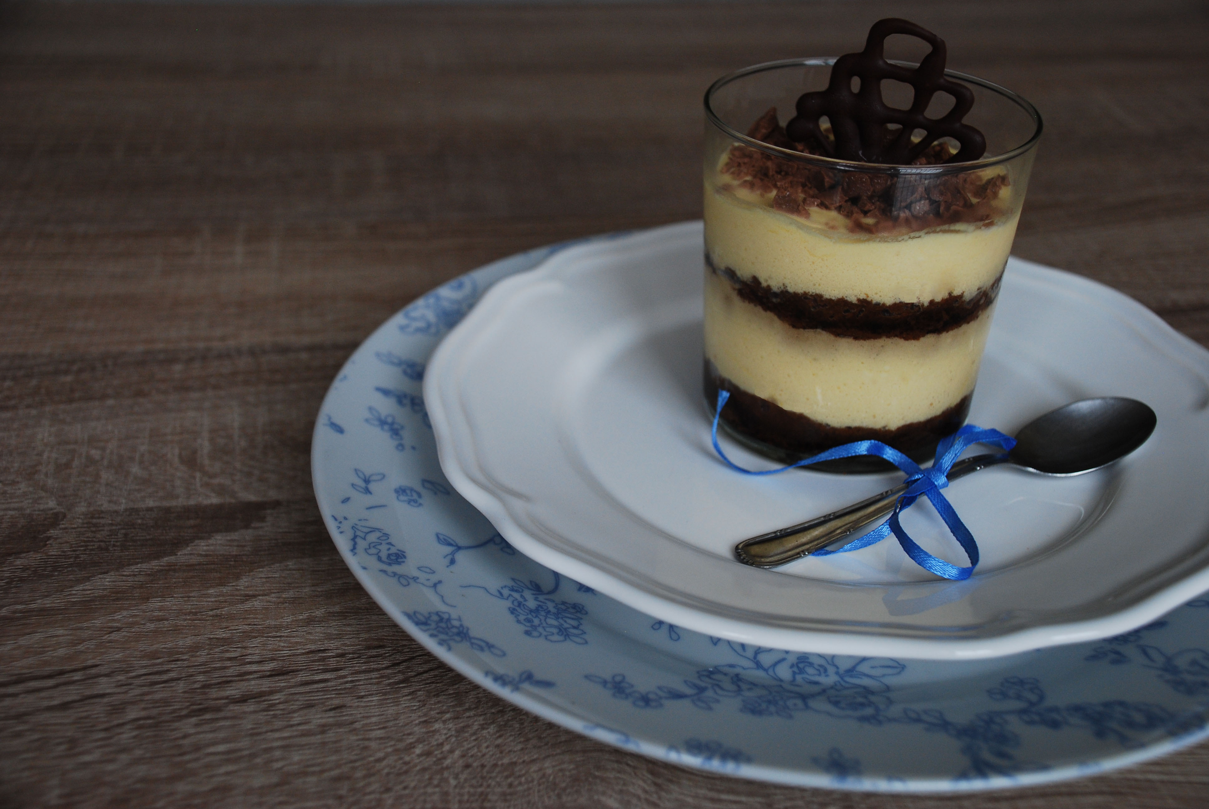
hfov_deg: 42.3
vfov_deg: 29.0
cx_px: 604
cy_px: 404
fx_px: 1563
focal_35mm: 46
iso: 360
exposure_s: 1/60
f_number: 4.2
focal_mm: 31
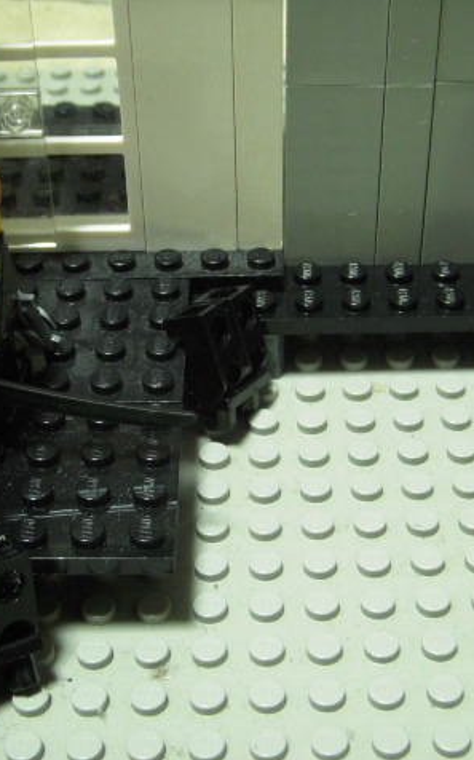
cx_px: 284
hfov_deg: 19.4
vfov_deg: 30.6
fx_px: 1386
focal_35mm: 67
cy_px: 382
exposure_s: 1/6
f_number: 3.4
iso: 400
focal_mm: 7.9
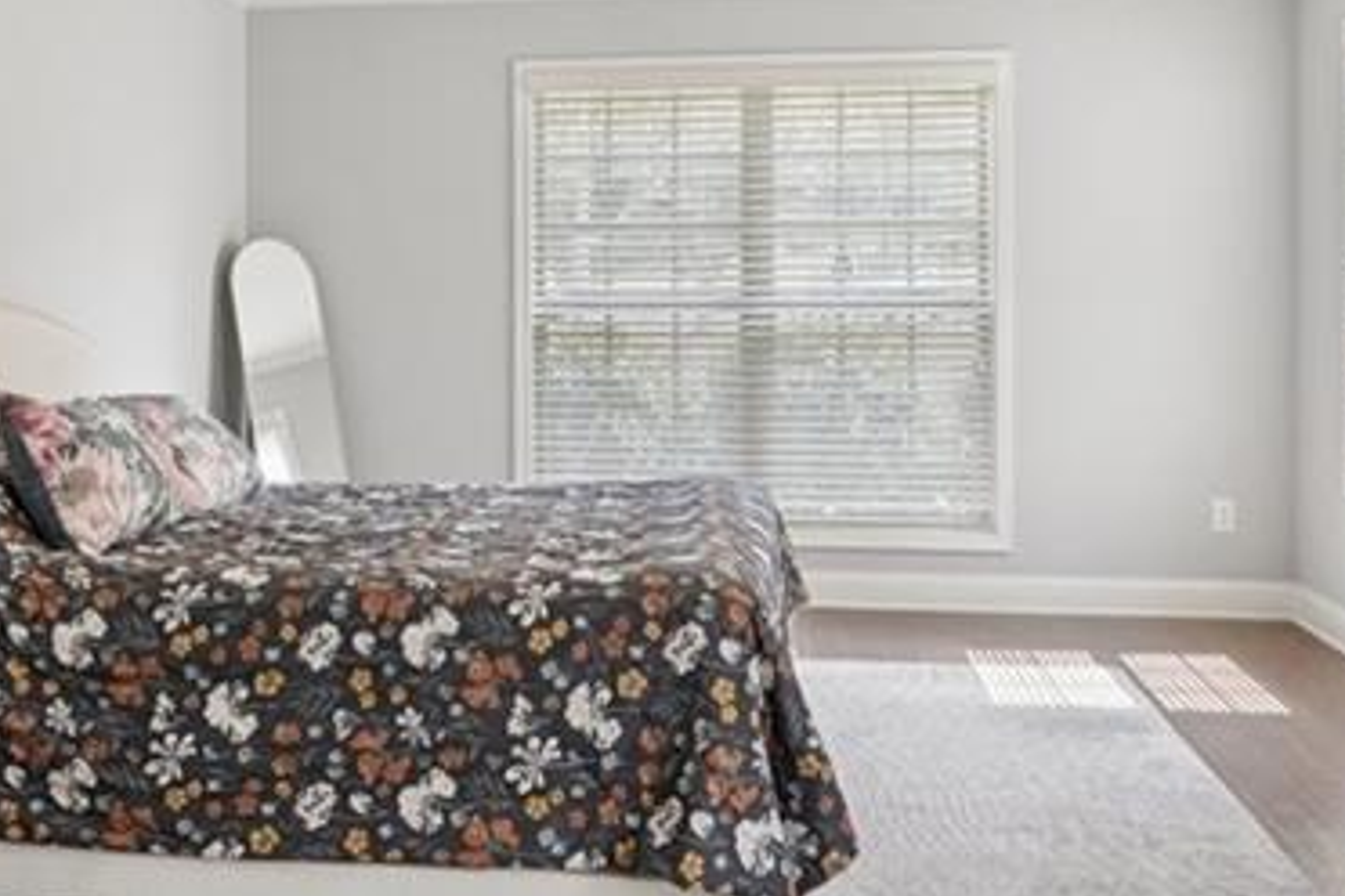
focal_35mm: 44
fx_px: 1644
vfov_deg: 30.3
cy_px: 291
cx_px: 531
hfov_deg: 44.2
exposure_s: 1/50
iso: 800
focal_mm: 16
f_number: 8
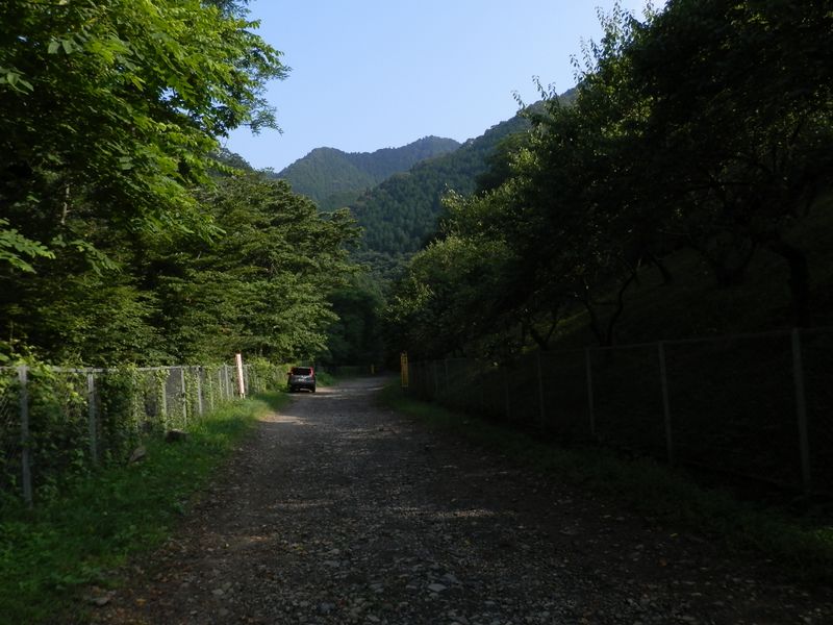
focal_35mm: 25
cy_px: 312
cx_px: 416
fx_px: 602
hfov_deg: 69.4
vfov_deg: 54.9
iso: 80
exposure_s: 1/640
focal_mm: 4.5
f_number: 3
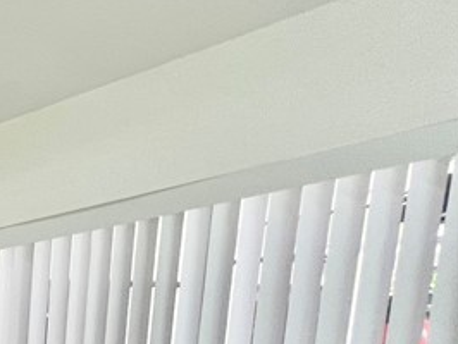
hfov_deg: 20.7
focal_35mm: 50
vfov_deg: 23.3
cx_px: -417
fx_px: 662
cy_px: 518
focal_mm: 1.57
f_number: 1.8
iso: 125
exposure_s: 1/120
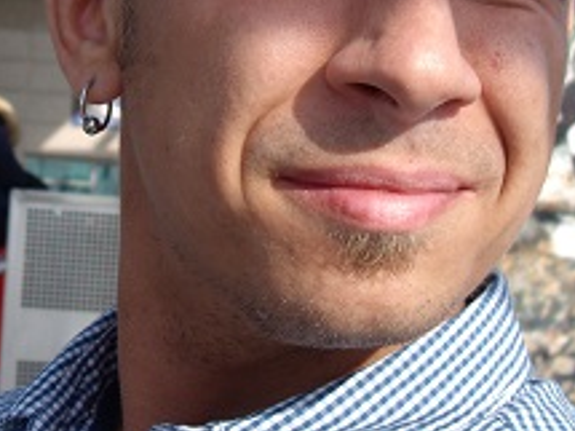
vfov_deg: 13.0
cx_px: 162
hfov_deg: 17.2
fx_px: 1893
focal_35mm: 114
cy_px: 130
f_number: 2.8
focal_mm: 7.9
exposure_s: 1/640
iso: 64
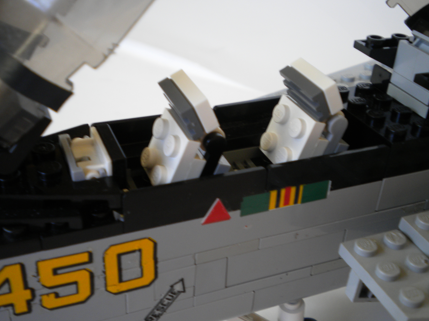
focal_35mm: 42
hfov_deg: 44.8
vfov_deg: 34.4
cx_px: 211
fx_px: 521
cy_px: 161
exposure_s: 1/59.1
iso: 130
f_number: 3.5
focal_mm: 7.4
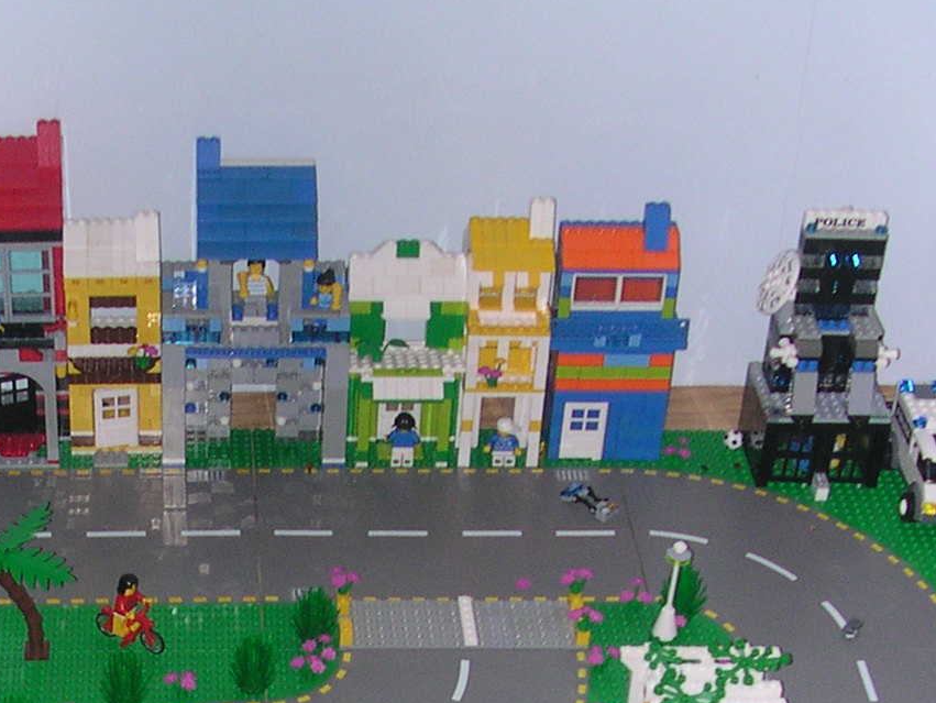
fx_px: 2408
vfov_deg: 16.0
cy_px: 838
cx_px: 233
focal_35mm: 89
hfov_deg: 21.8
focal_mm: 5.6
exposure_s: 1/60
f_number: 2.7
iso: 100
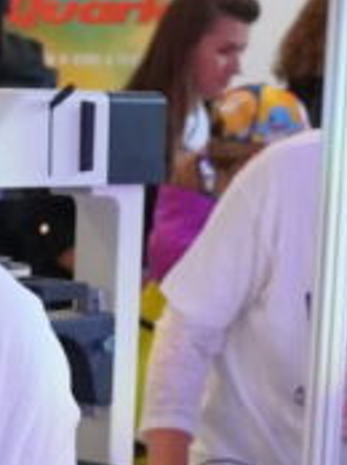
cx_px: -15
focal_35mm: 153
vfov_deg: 12.5
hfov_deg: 9.6
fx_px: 2050
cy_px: 620
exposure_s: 1/160
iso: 4000
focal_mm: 18
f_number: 4
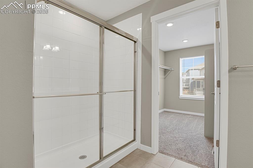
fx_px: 119
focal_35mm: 17
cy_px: 84
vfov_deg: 70.4
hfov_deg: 93.3
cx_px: 126
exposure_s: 1.3
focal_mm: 17
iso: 250
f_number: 8
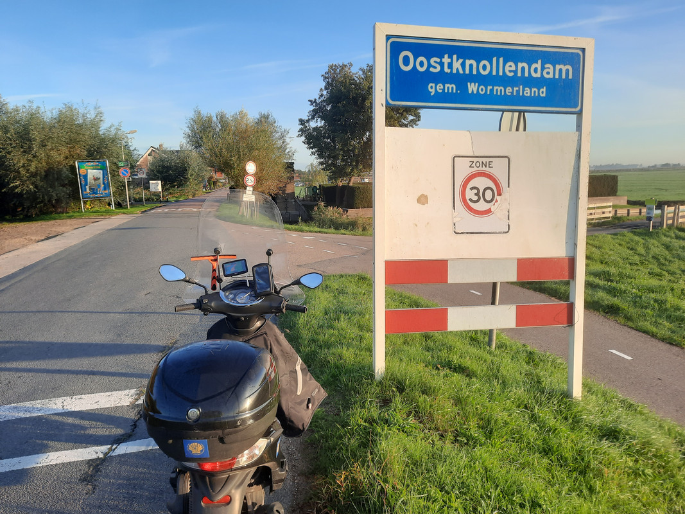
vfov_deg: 54.9
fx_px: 495
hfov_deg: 69.4
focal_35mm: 25
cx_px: 342
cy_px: 257
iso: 32
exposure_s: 1/390
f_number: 2
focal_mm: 4.6
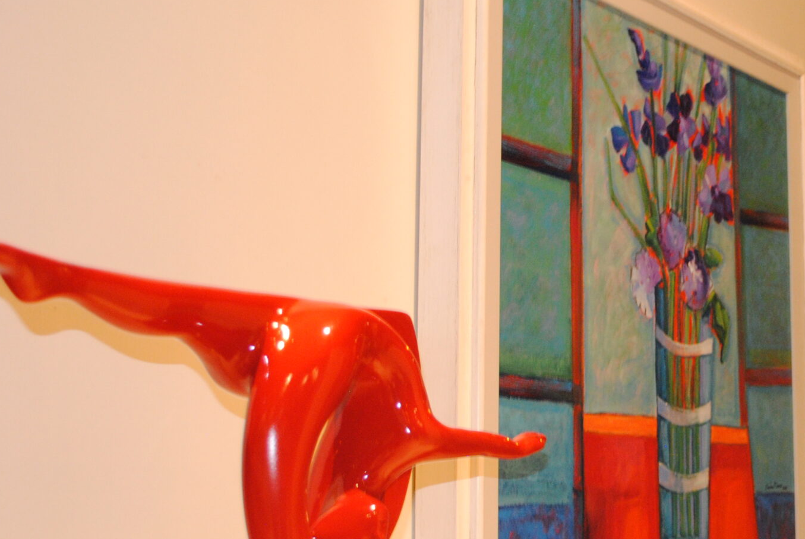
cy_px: 277
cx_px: 752
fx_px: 1522
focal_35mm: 68
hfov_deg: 28.3
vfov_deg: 20.1
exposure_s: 1/15
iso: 640
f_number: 4
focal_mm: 24
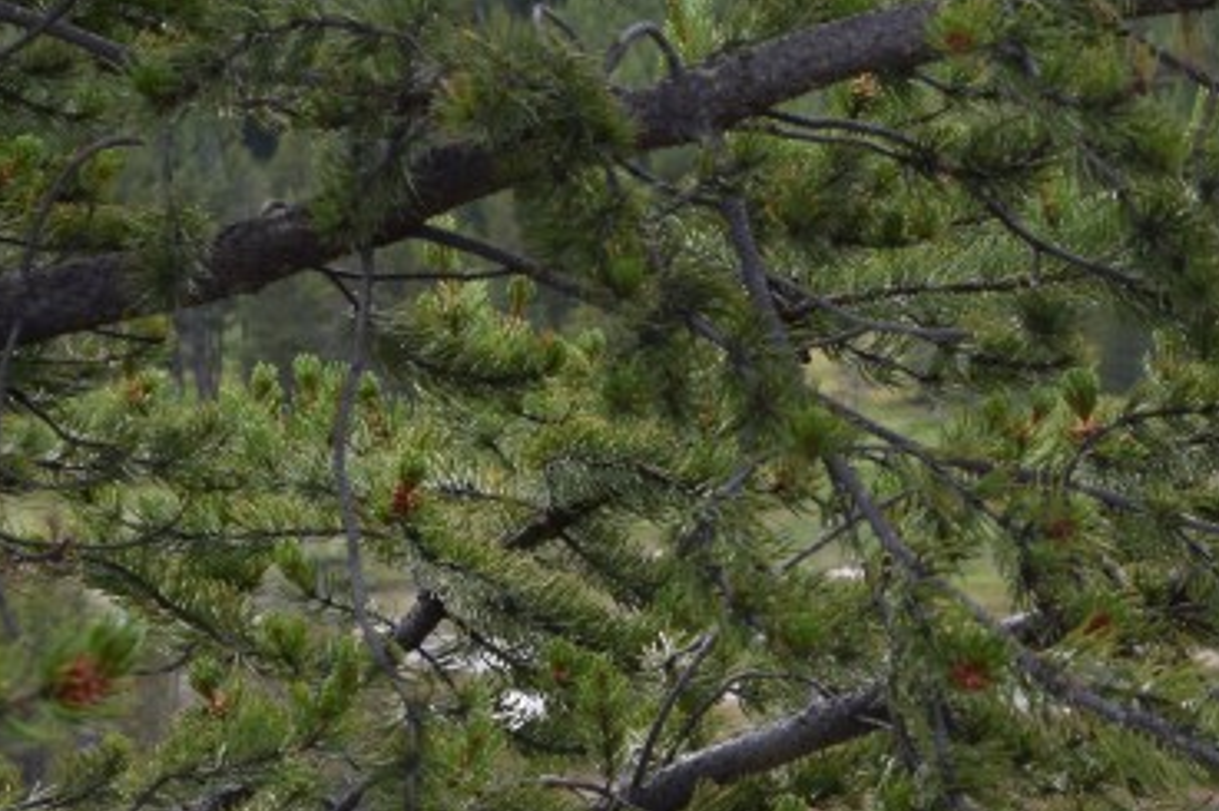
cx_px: 1613
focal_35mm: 229
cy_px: 695
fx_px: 7764
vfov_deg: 6.0
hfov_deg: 8.8
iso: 400
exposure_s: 1/250
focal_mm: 55
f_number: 8
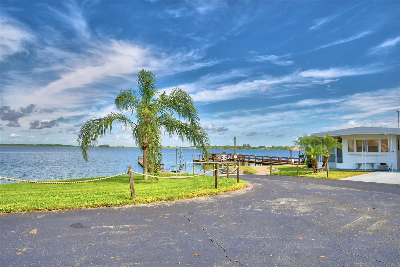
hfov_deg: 78.6
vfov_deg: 57.2
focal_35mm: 22
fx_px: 244
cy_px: 134
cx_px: 200
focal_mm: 15
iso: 100
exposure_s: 1/1250
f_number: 5
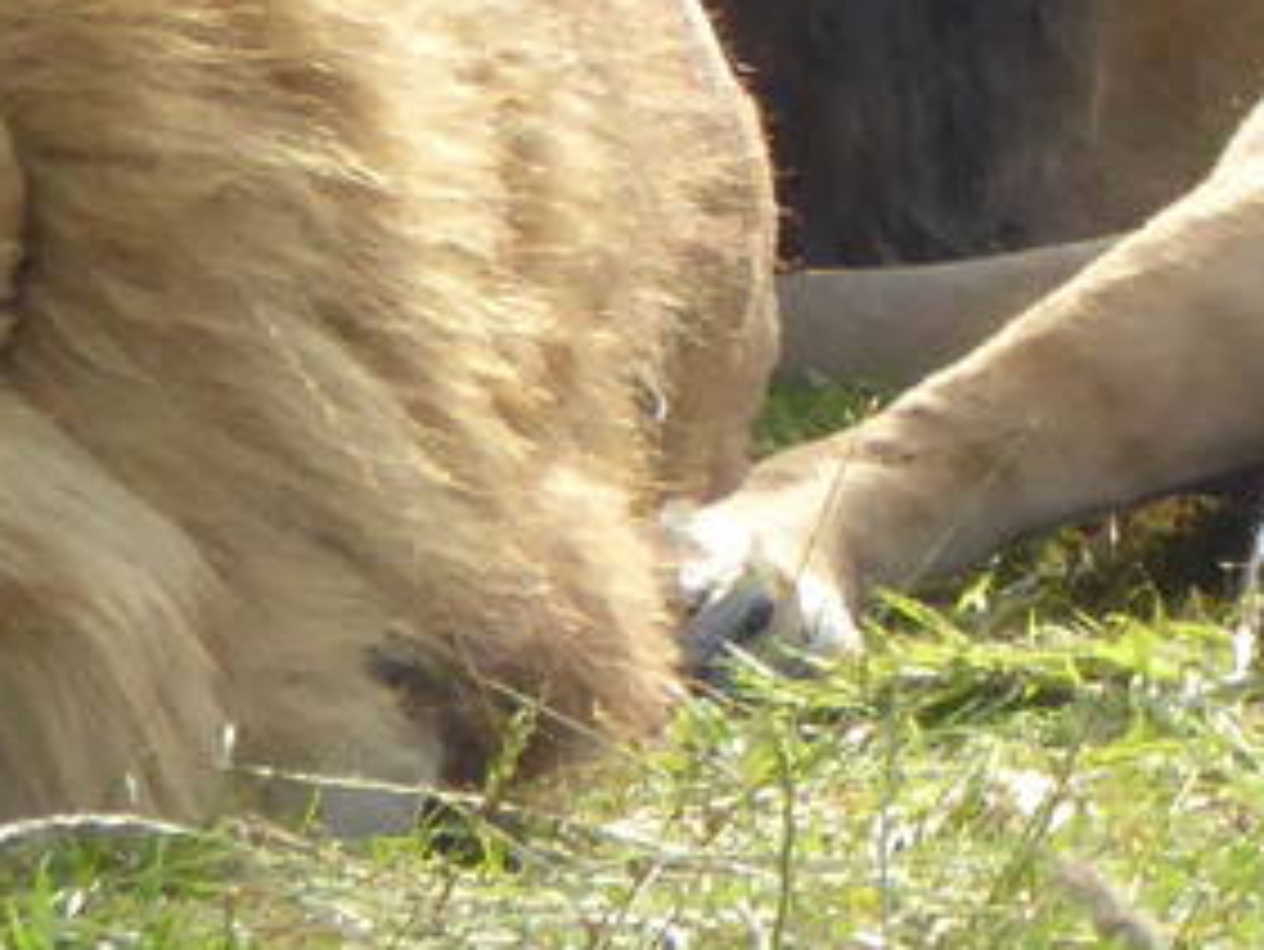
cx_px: 1098
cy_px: -626
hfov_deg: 1.7
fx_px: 41535
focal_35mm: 1137
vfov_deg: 1.3
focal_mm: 35.8
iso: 400
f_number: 6.3
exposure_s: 1/200
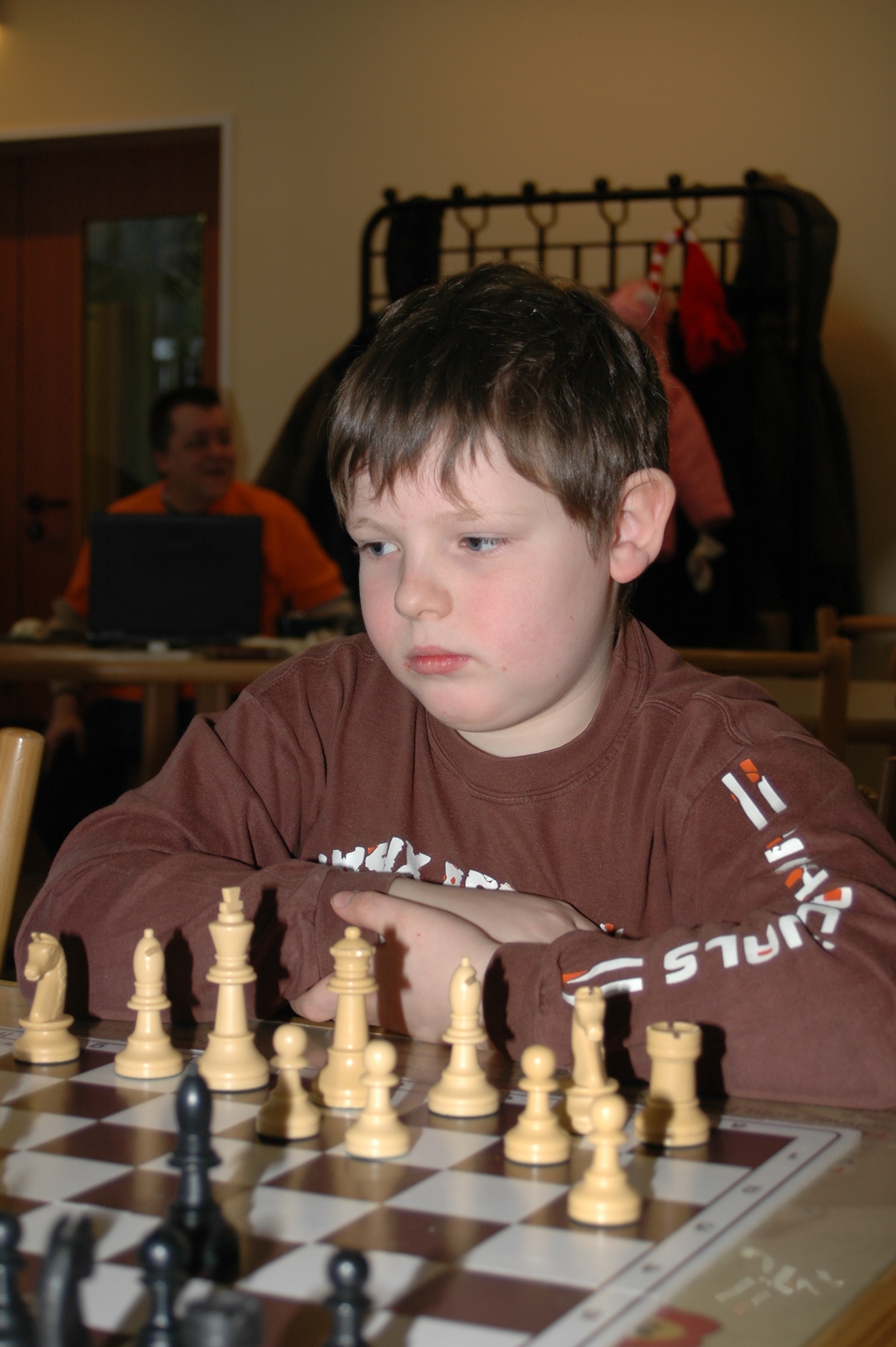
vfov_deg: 31.9
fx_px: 2356
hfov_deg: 21.5
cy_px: 674
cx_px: 448
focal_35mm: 63
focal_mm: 42
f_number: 5.3
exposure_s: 1/60
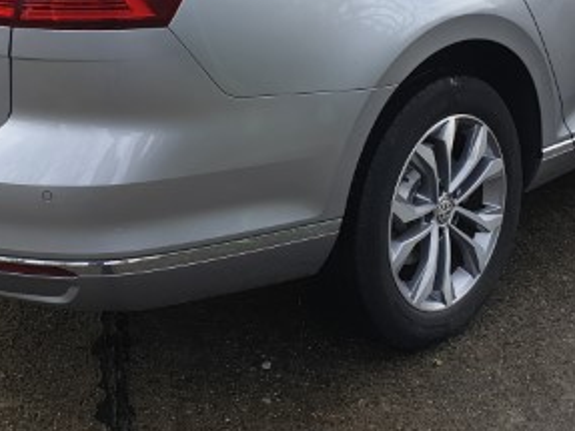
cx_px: 307
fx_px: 963
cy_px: 48
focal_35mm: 58
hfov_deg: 33.2
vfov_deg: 24.5
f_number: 2.4
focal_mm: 4.3
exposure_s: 1/111
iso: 50
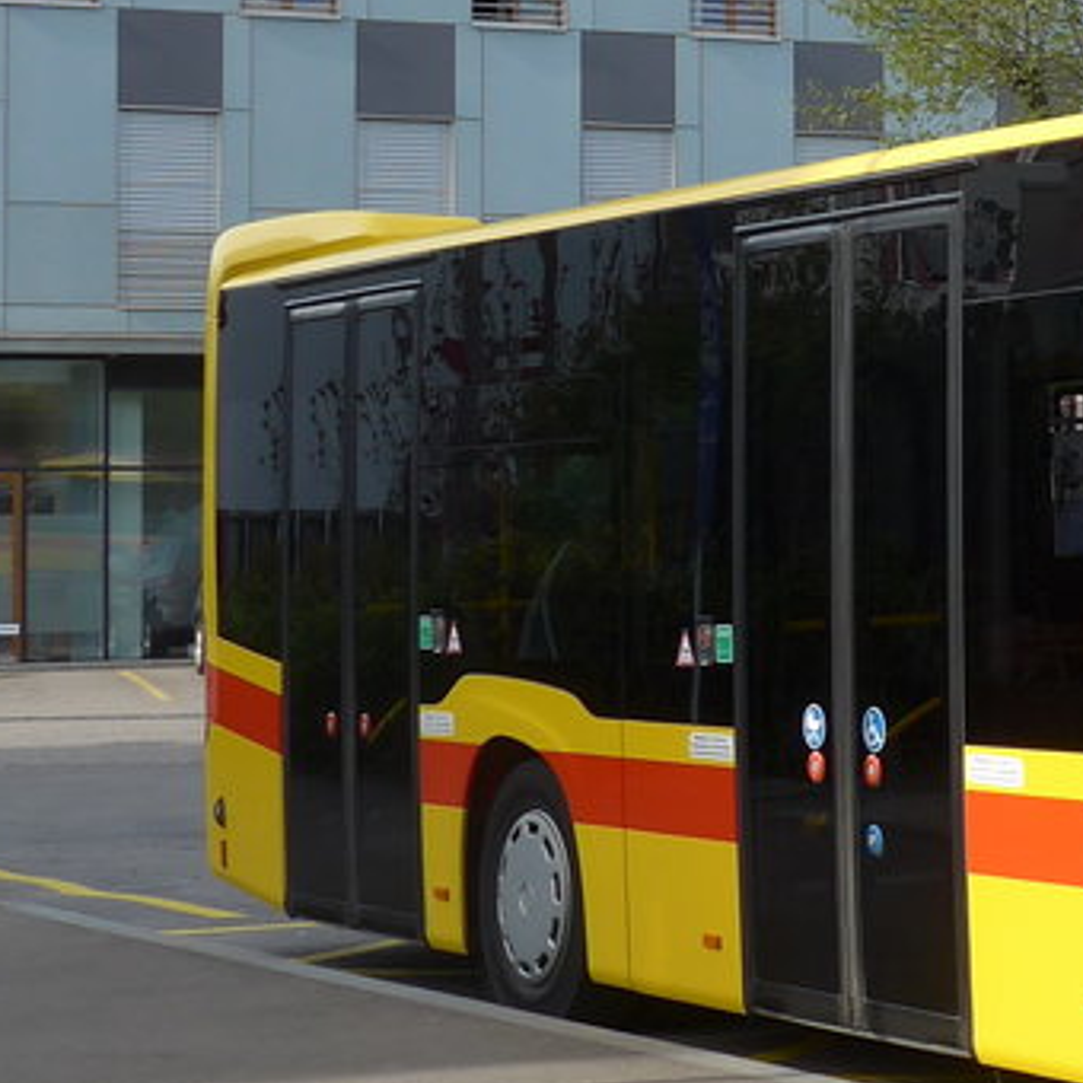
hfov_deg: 14.9
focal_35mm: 106
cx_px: 1768
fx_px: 3752
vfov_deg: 16.4
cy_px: 322
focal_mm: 7
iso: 80
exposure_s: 1/640
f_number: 2.8
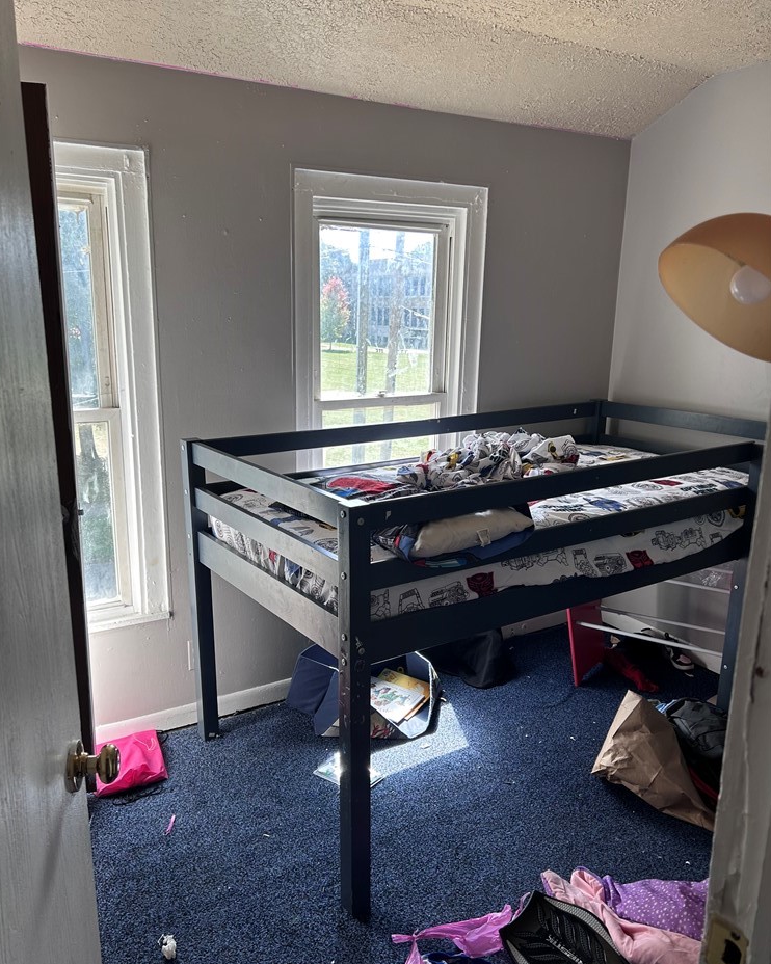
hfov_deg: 51.5
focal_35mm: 28
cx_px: 375
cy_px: 514
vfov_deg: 62.2
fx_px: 799
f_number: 1.5
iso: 40
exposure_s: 1/200
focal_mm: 5.7
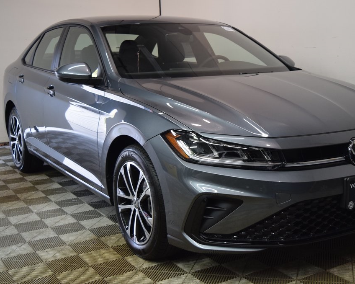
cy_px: 142
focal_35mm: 51
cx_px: 212
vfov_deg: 29.7
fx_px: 536
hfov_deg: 36.5
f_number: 4.2
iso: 900
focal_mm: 30
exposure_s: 1/60
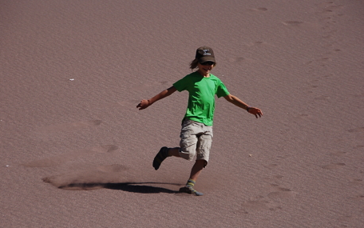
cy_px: 124
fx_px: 2123
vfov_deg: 6.1
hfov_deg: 9.8
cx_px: 177
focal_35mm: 214
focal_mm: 116
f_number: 6
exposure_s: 1/1600
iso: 200
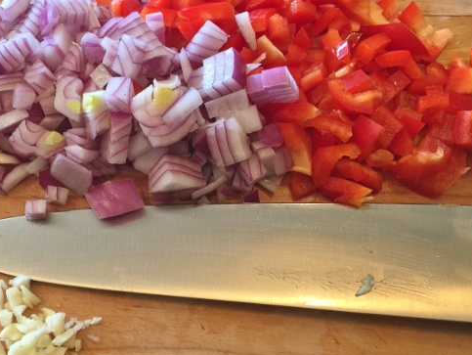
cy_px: 176
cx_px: 163
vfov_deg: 36.9
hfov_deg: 47.2
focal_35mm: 39
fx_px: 532
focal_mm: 4.15
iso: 50
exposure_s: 1/30
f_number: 2.2
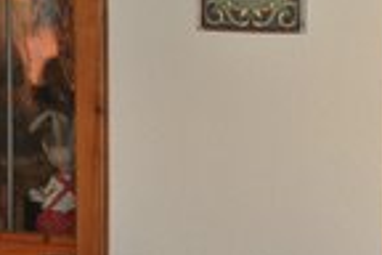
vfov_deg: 5.5
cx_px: 605
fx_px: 2642
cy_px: 211
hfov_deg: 8.1
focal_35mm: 249
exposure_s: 1/60
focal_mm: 52
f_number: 5
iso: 800
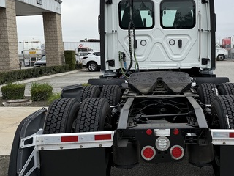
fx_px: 304
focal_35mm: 45
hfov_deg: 41.4
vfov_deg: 32.1
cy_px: 75
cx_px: 161
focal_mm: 6.76
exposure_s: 1/2370
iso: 80
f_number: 1.78
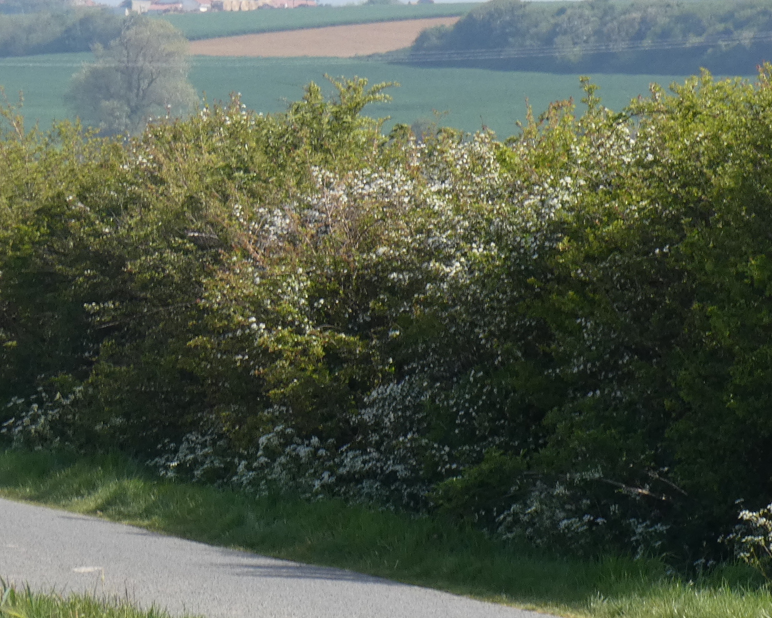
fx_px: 7996
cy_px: 230
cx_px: 368
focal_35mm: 350
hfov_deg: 5.5
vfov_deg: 4.4
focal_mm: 25.2
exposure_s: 1/250
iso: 80
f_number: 5.3
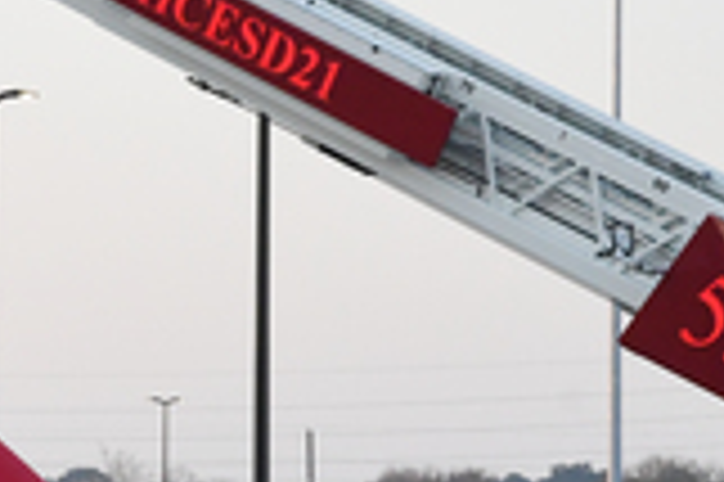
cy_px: 349
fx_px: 7729
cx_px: -333
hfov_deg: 5.3
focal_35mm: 385
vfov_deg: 3.6
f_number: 13
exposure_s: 1/640
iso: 3200
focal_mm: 75
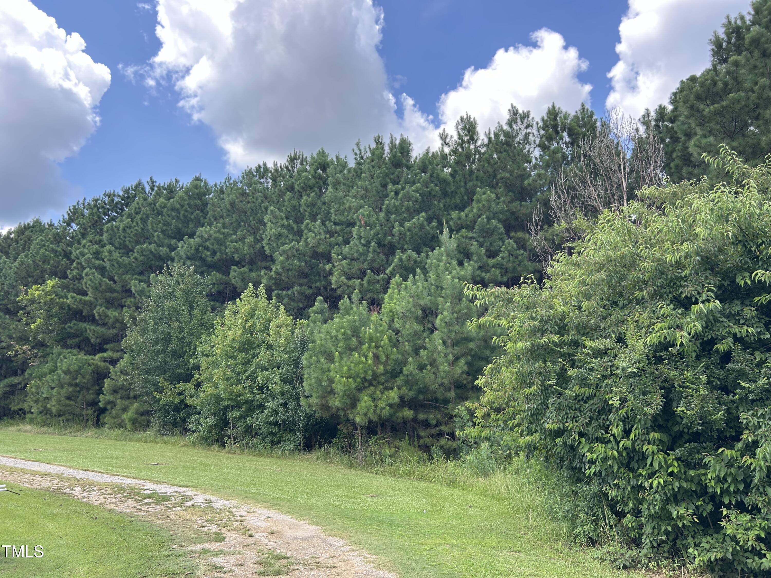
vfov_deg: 53.1
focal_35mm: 26
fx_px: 579
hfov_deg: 67.3
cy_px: 289
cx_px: 386
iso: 50
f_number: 1.5
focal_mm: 5.7
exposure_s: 1/940
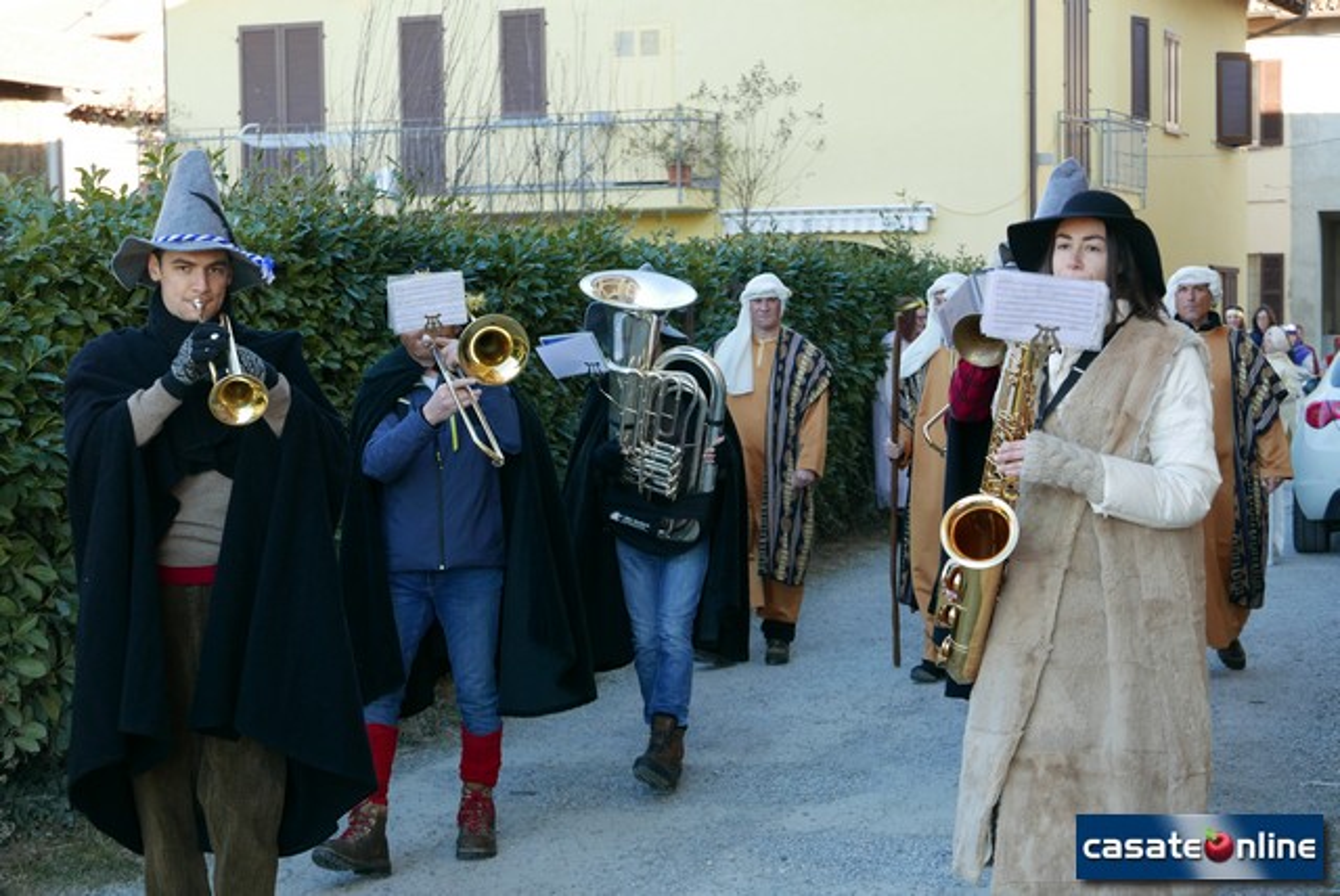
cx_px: 670
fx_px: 2794
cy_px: 448
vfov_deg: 18.2
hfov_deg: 27.0
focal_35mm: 75
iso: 200
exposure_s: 1/125
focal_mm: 34
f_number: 3.5
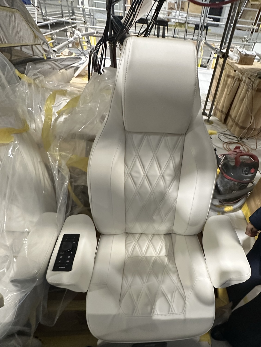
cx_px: 155
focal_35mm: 19
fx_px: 191
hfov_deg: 68.1
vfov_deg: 83.7
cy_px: 207
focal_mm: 2.22
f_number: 2.2
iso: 400
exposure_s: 1/50
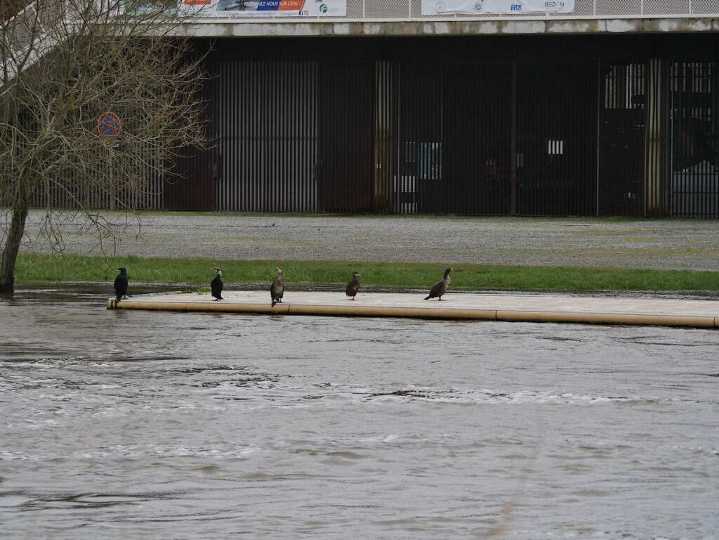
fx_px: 4154
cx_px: 360
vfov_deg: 7.4
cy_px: 270
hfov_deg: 9.9
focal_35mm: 200
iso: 200
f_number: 5
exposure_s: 1/640
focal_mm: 100
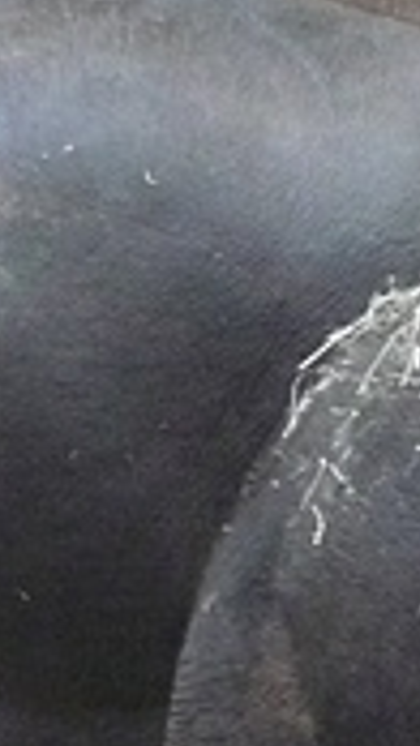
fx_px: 12600
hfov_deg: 1.9
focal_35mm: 637
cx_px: 677
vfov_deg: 3.4
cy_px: 917
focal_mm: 27.9
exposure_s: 1/60
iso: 800
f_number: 4.8
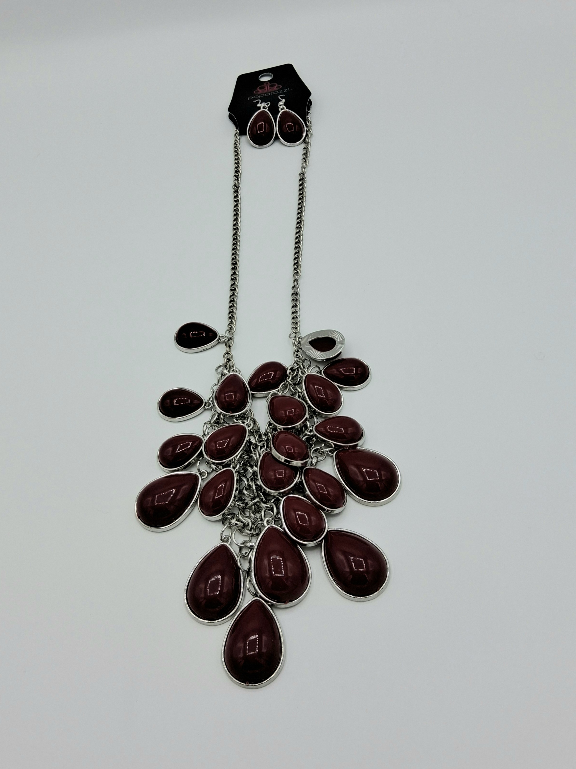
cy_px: 384
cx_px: 288
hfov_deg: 54.9
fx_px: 555
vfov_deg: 69.4
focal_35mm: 25
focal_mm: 3.08
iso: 50
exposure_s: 1/370
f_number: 2
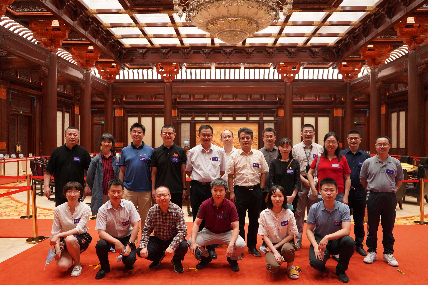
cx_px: 214
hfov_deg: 65.5
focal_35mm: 28
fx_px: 333
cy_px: 142
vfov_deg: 46.4
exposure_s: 1/160
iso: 3200
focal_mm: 28
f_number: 4
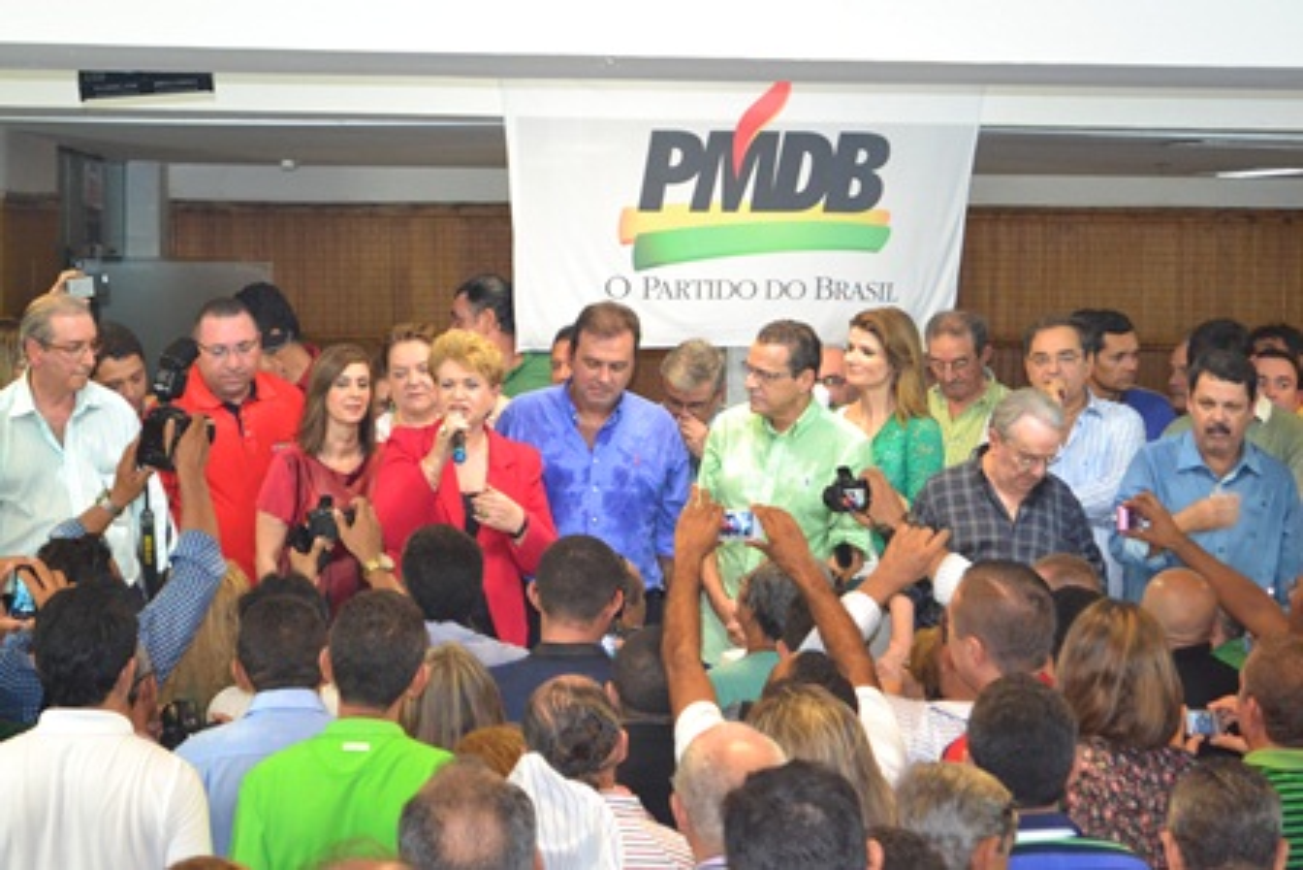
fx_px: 2987
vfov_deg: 16.6
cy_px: 435
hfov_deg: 24.6
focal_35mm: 82
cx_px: 652
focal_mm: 55
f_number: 5.6
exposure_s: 1/60
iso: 2200
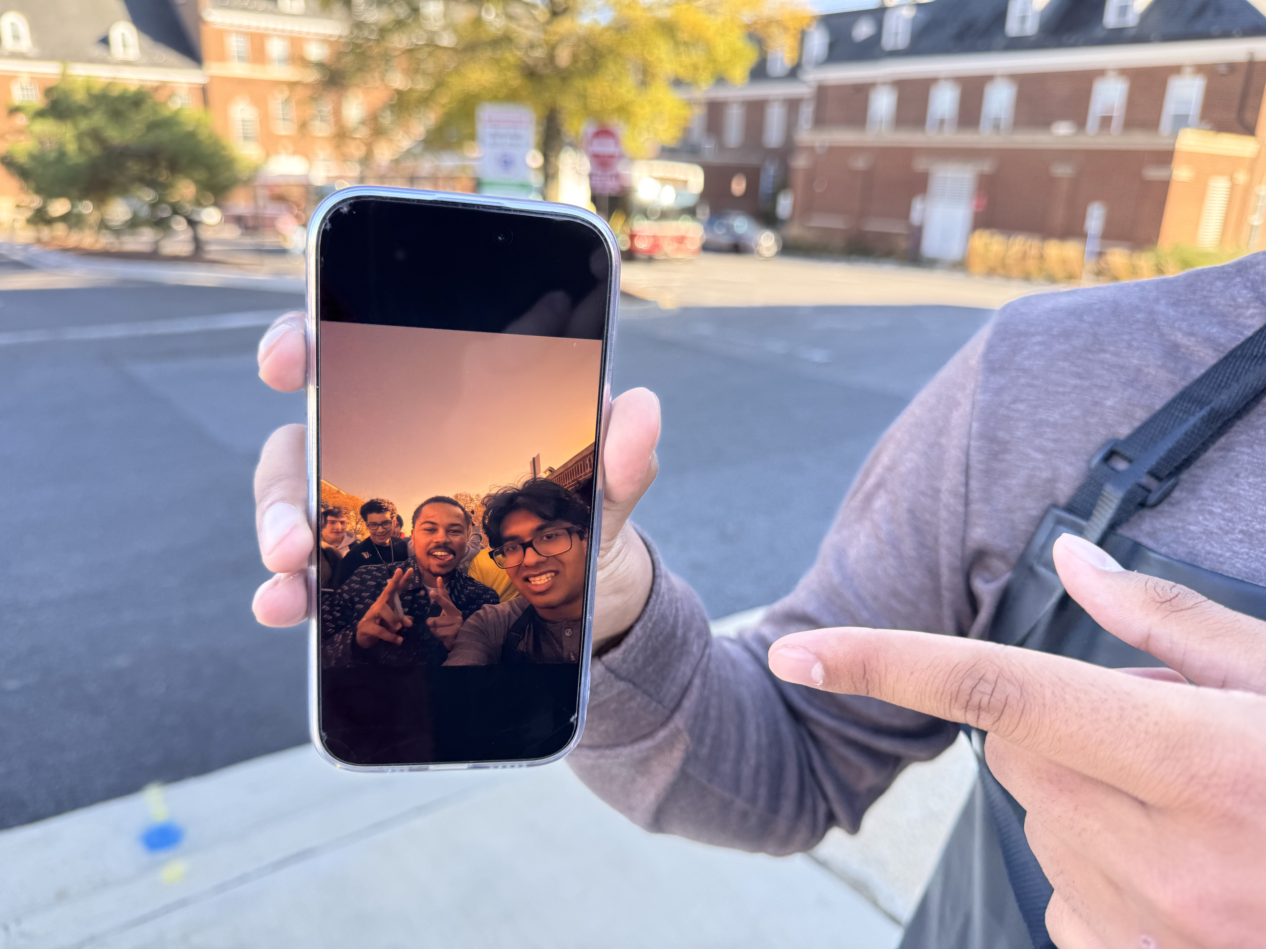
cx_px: 633
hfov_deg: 71.6
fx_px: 878
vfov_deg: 56.8
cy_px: 474
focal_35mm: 24
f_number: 1.78
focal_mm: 6.76
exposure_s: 1/340
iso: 80
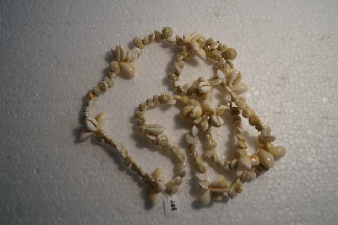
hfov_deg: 53.2
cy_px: 112
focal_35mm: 36
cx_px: 169
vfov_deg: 36.8
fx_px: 338
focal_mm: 24
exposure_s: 1/60
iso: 250
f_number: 4
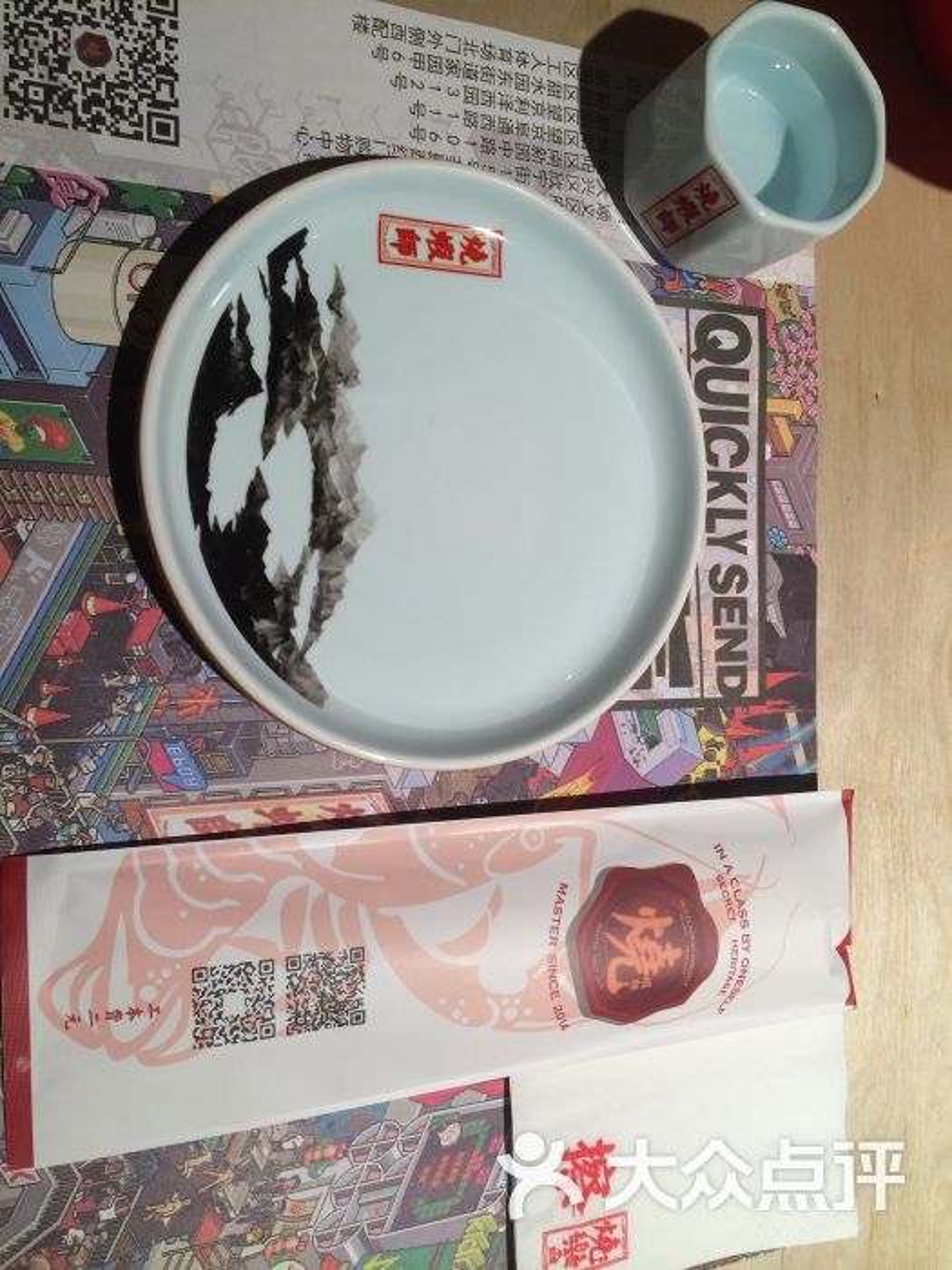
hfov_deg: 46.8
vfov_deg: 60.0
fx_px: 1100
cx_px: 476
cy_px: 635
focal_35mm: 30
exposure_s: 1/100
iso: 50
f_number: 2.2
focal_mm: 4.12
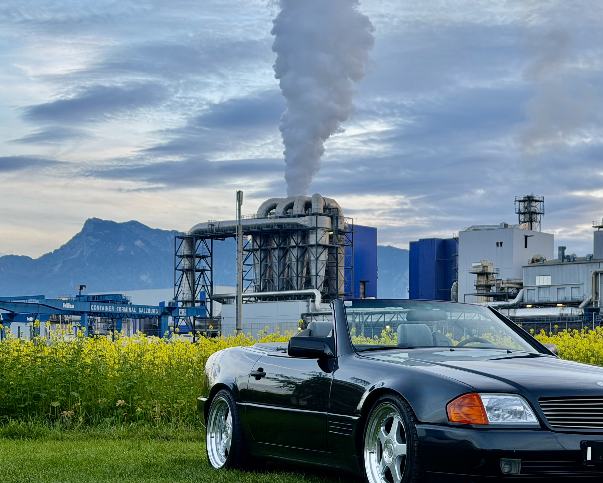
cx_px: 455
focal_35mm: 73
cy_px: 340
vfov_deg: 20.9
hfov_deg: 25.7
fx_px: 1303
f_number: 1.78
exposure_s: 1/122
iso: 64
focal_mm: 6.76
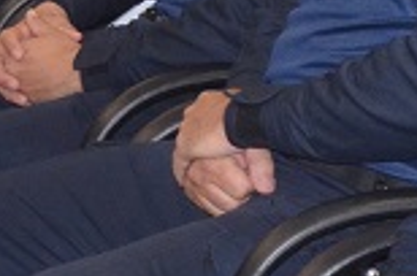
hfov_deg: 6.9
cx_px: 964
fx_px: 3260
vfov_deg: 4.8
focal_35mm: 282
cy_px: -141
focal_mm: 32
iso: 1000
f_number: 5
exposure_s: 1/60
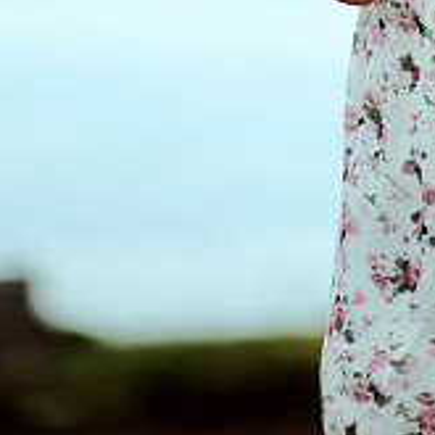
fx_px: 4962
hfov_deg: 5.0
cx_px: 356
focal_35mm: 349
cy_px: -575
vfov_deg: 4.9
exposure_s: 1/640
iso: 200
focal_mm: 85
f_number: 1.4
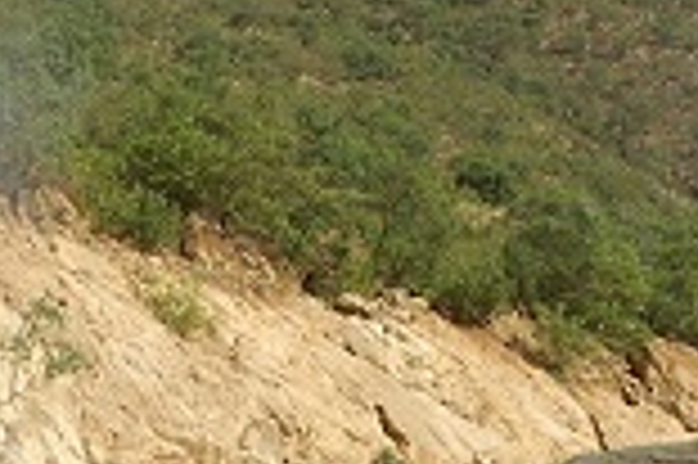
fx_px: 2963
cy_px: 777
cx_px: 72
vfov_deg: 8.7
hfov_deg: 13.3
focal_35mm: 153
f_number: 11
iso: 800
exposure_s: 1/800
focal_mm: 28
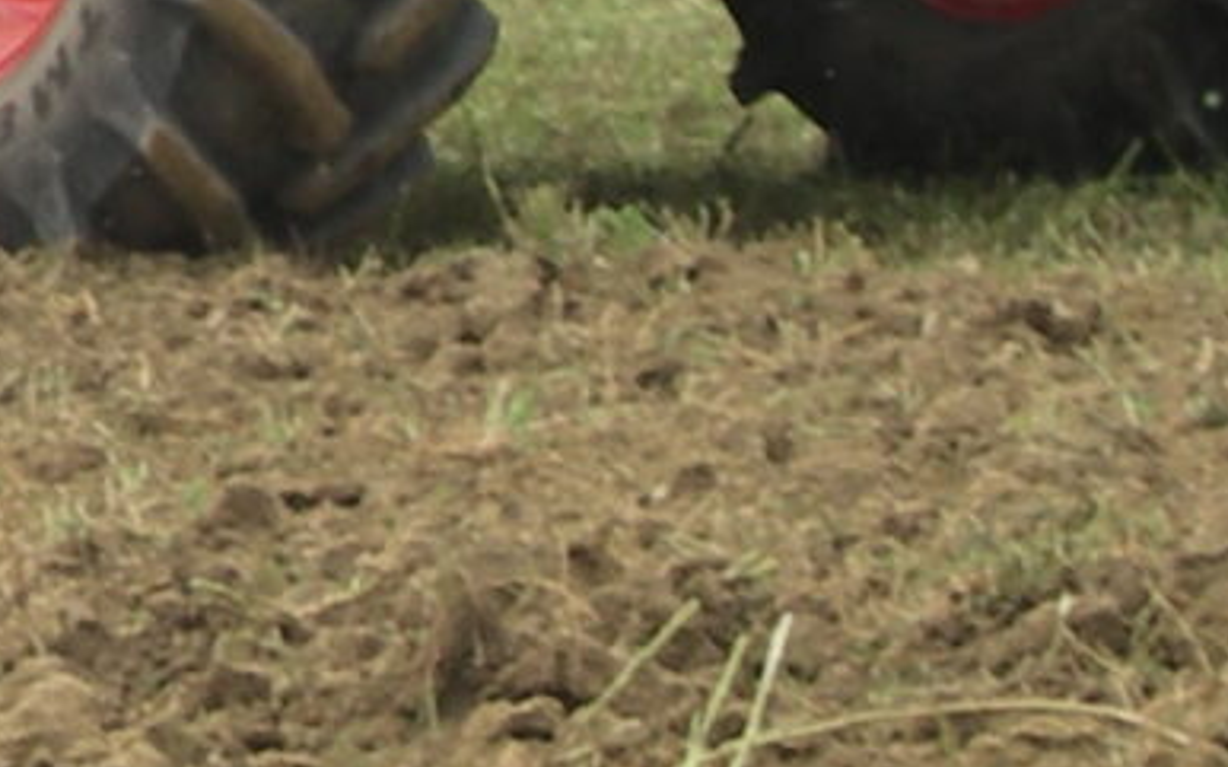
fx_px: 18836
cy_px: -474
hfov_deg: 3.7
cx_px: -1295
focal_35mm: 563
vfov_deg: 2.3
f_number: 4.5
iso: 50
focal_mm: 20.8
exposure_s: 1/200
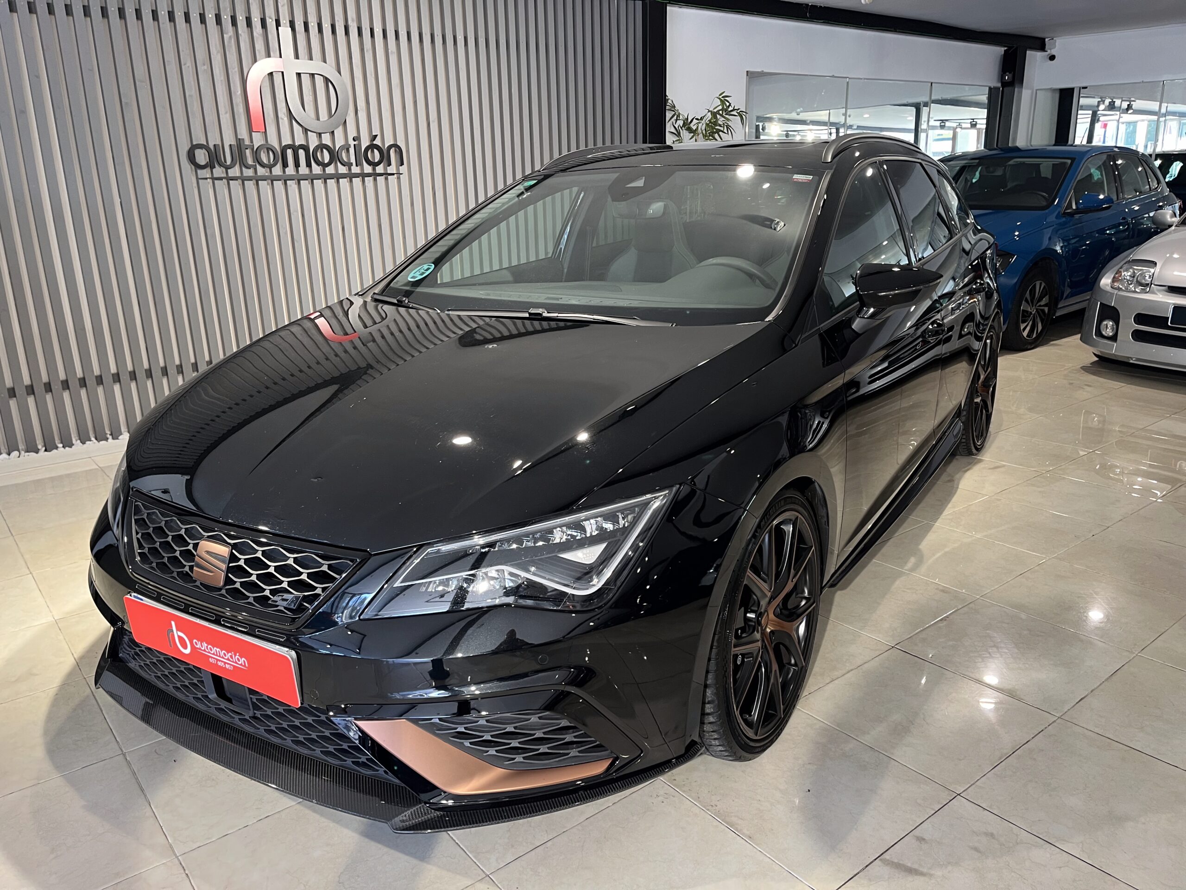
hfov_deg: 67.3
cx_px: 593
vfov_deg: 53.1
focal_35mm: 26
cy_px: 445
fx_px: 891
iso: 125
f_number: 1.6
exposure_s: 1/50
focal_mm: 5.1
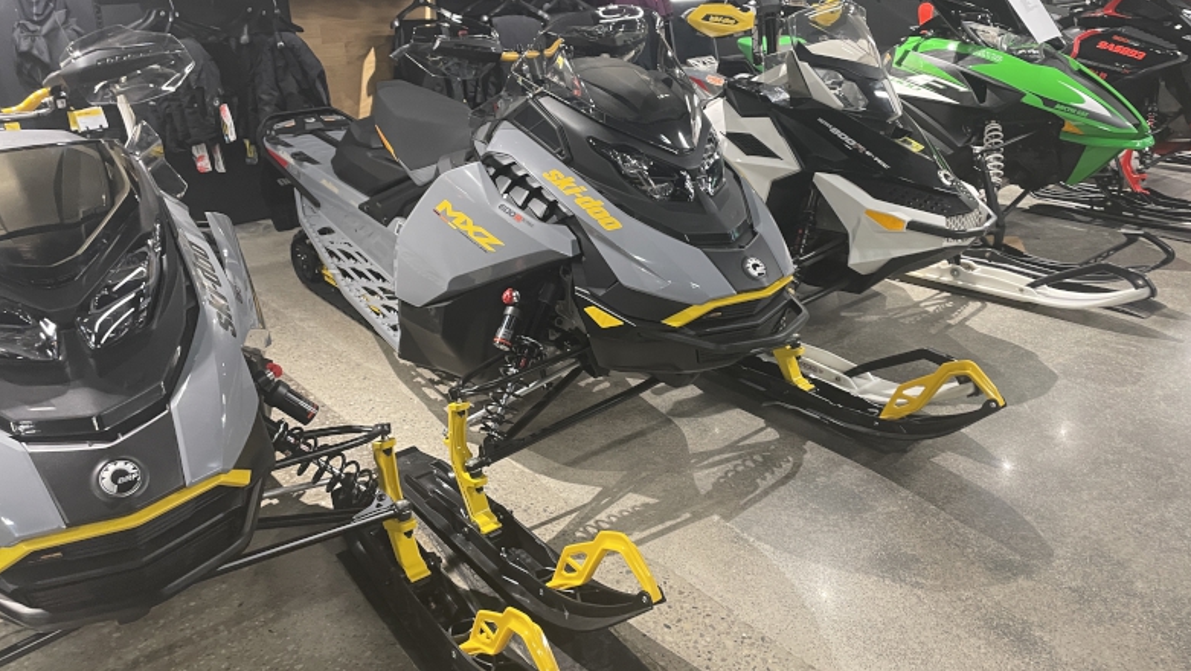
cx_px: 598
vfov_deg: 40.1
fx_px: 916
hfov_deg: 66.0
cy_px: 287
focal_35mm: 29
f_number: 1.6
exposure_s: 1/60
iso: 320
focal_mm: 4.2
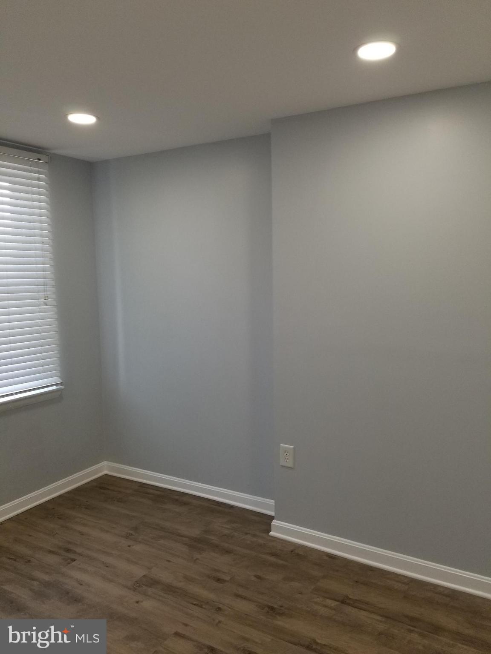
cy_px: 327
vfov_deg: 67.3
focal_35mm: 26
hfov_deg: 53.1
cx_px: 246
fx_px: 492
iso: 100
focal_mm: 4.3
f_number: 1.7
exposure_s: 1/120
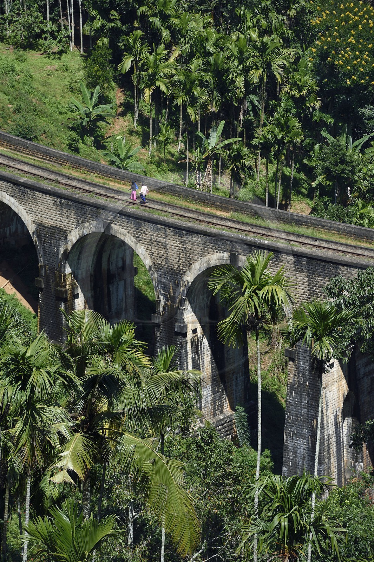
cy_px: 281
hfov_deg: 6.9
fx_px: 3120
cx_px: 187
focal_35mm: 200
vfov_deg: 10.3
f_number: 7.1
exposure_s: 1/400
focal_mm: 200
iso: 200
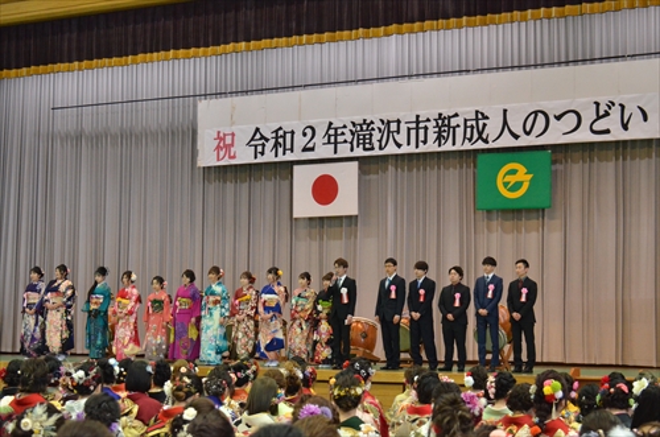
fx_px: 1372
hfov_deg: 27.0
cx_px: 330
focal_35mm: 75
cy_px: 218
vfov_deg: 18.1
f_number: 5.3
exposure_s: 1/250
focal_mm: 50
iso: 3200
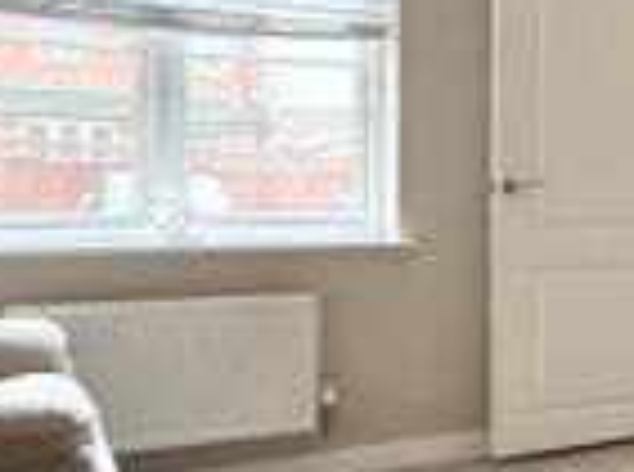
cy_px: 205
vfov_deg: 25.1
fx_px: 1060
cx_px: 848
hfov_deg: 27.3
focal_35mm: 58
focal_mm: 2.22
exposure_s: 1/100
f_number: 2.2
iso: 400
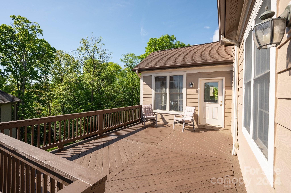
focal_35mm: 17
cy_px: 96
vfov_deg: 70.3
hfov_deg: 93.3
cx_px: 146
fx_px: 137
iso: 250
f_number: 8
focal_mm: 17
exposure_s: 1/400
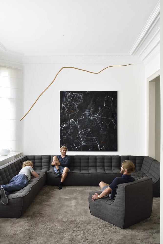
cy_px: 122
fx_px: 238
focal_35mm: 35
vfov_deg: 54.4
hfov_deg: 37.9
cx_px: 82
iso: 100
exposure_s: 6
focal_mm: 35
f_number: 16
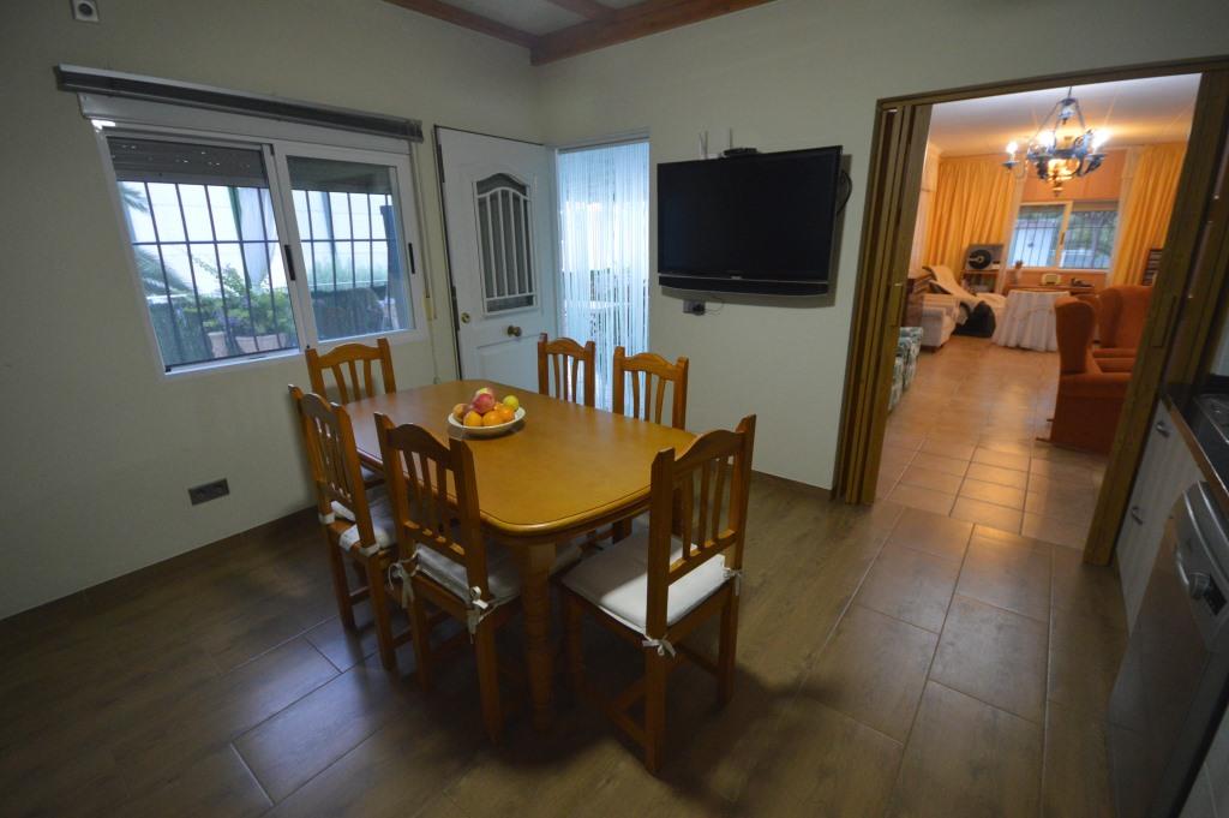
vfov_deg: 77.2
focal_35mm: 15
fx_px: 512
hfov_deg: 100.4
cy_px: 409
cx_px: 614
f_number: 4
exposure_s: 1/60
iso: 2000
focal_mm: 10
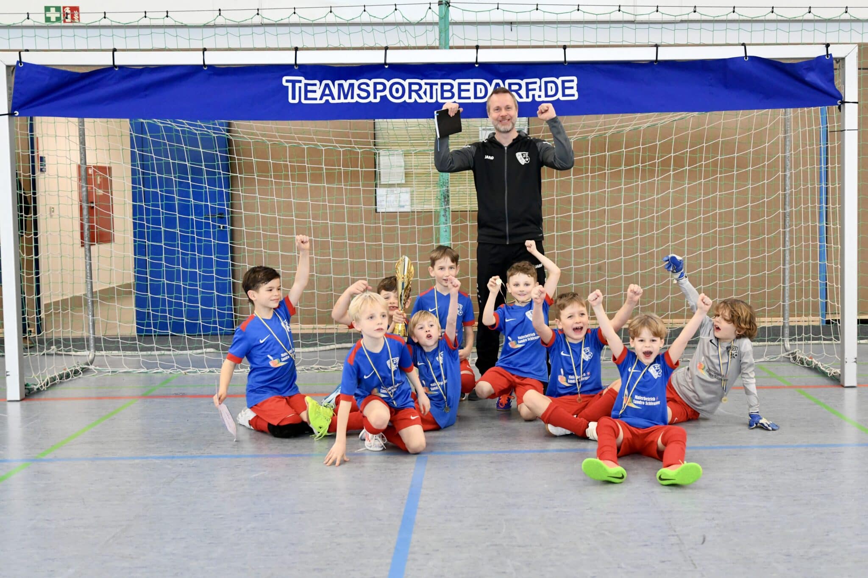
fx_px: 868
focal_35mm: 36
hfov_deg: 53.1
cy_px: 289
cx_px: 434
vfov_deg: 36.9
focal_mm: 36
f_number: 2.8
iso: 5000
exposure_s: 1/640
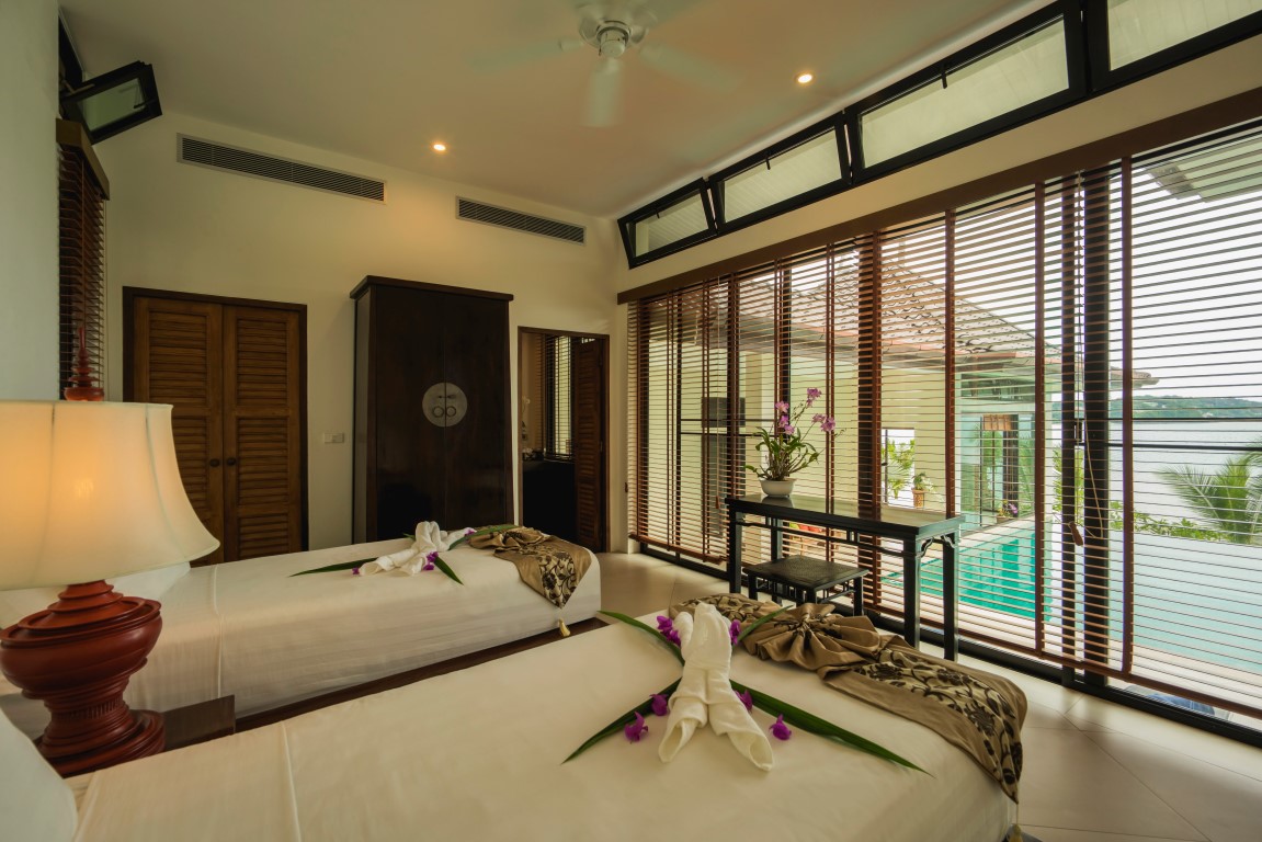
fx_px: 526
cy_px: 421
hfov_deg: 100.4
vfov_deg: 77.4
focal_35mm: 15
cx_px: 631
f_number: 5.6
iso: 200
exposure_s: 1/50
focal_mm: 15
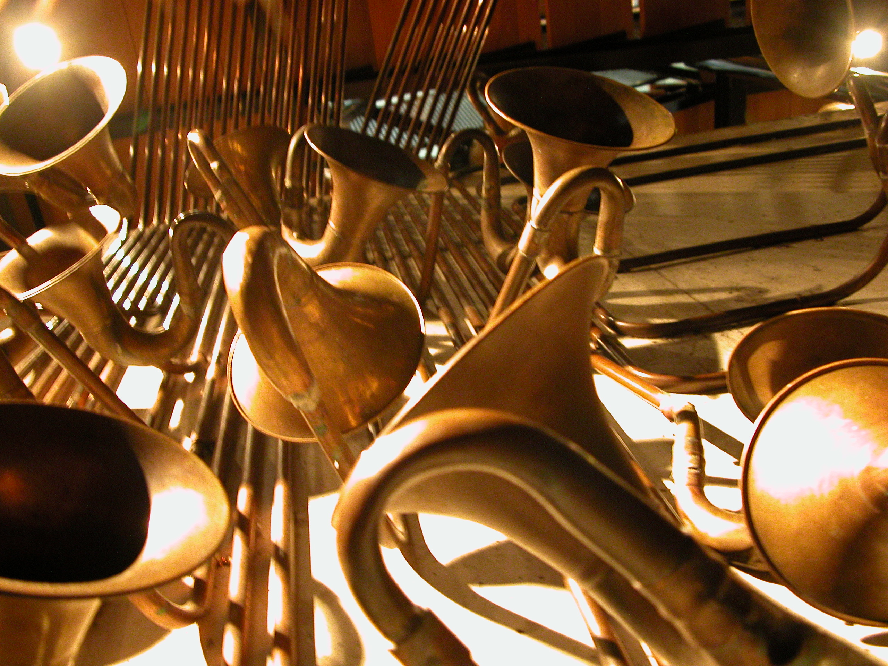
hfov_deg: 52.6
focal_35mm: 35
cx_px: 444
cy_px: 333
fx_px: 898
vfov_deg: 40.7
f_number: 2.8
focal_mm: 8.9
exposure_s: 1/2.3
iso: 400
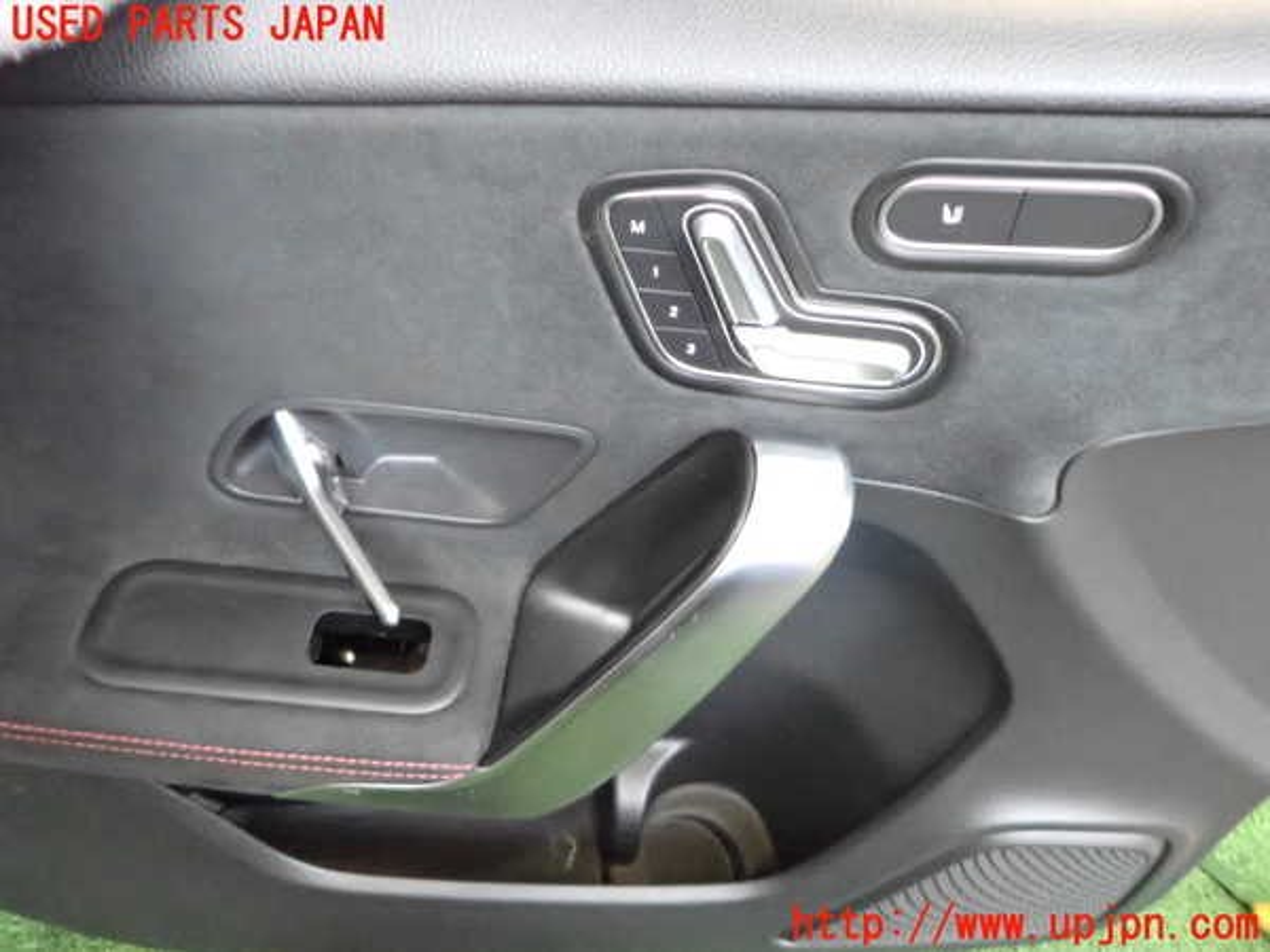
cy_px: 476
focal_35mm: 25
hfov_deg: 69.4
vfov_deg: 54.9
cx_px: 635
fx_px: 917
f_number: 2
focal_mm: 4.5
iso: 3200
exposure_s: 1/250
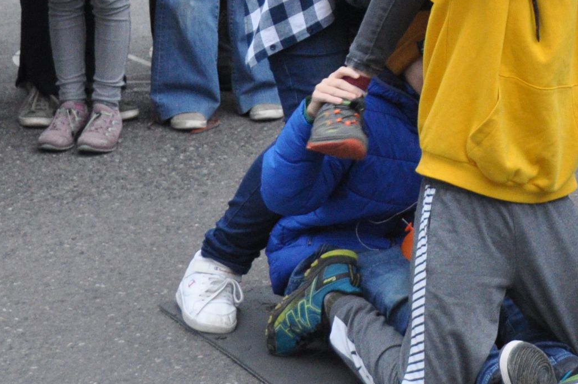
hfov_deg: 13.6
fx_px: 2389
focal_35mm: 149
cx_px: 574
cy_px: -98
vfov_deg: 9.1
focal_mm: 32
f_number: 4.5
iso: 1250
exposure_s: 1/80
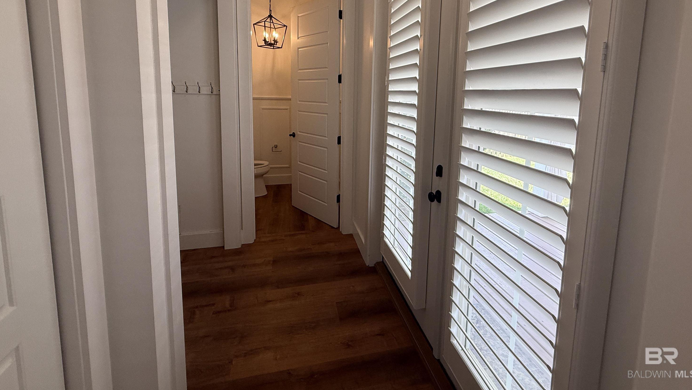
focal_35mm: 16
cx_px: 358
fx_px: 294
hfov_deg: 99.3
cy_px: 125
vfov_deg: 65.0
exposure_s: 1/120
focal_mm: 2.22
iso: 125
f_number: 2.2
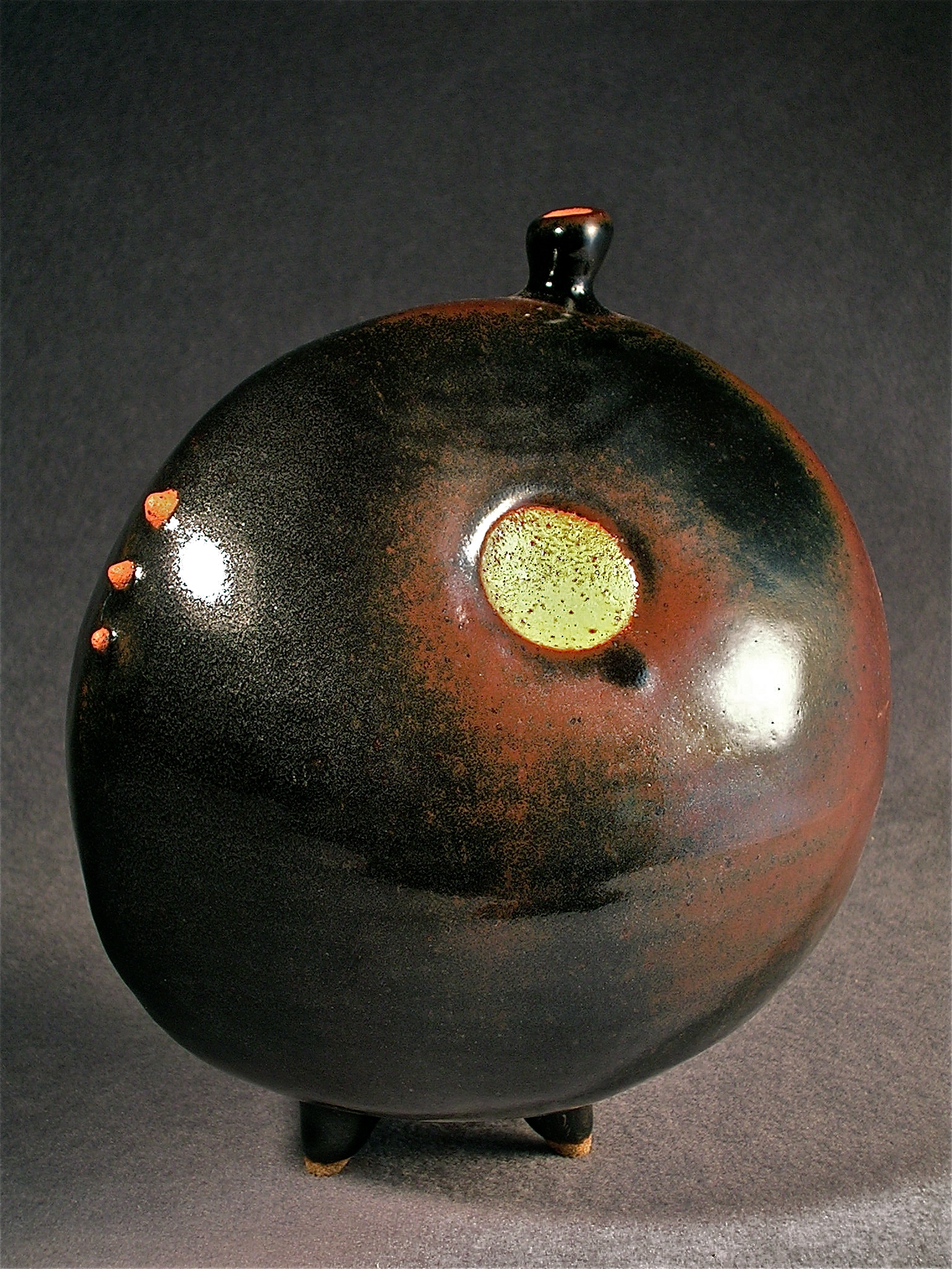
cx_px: 476
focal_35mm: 82
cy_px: 634
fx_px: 3007
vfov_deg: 23.8
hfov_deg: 18.0
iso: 50
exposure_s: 1/20
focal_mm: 12.4
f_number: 4.1
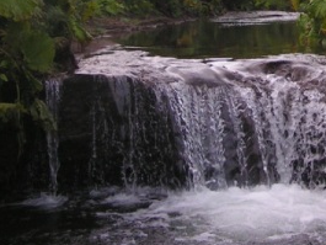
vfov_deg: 13.2
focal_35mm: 110
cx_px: 293
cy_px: -37
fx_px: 1036
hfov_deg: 17.6
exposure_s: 1/250
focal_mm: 6.3
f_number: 2.8
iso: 50
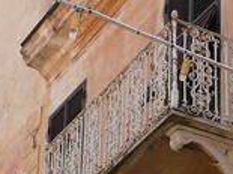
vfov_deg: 7.2
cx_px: 170
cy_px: 420
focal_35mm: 194
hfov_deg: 10.2
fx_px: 1305
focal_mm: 8.5
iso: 100
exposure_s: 1/160
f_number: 4
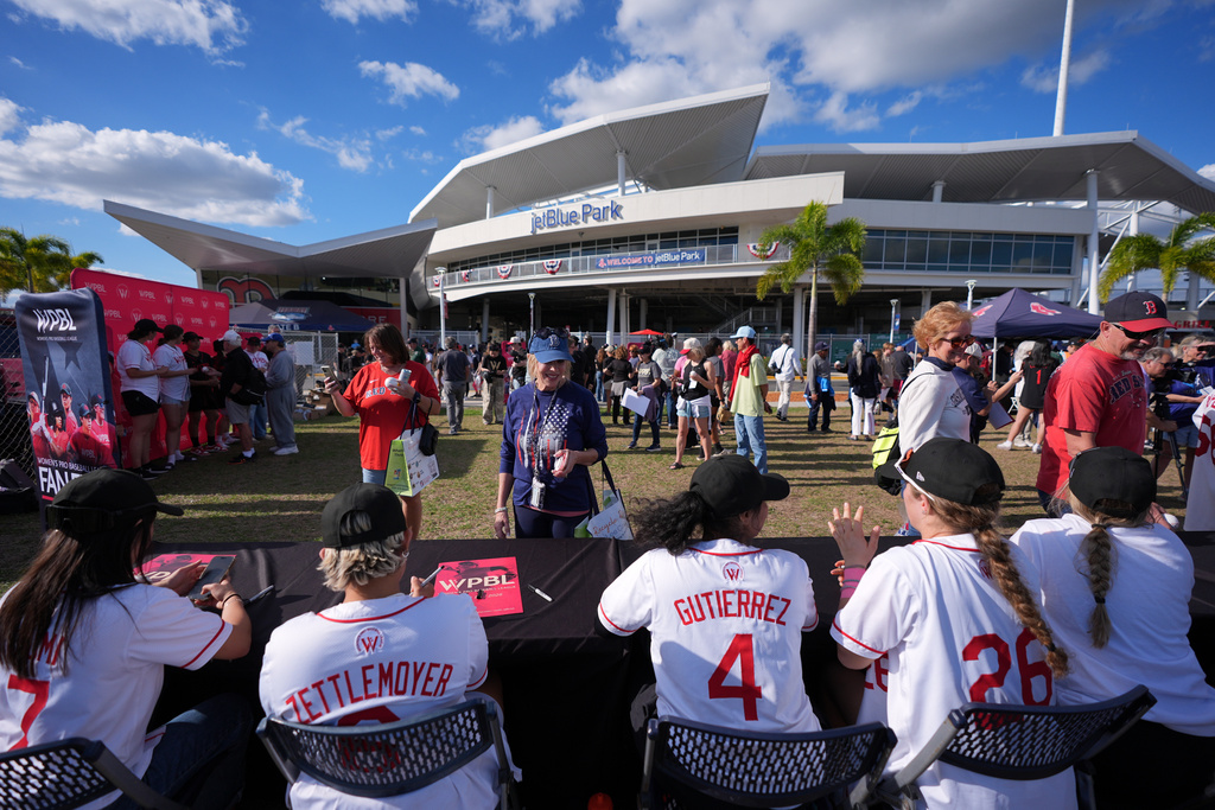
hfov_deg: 96.7
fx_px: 540
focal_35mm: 16
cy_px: 405
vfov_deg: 73.8
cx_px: 608
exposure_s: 1/6400
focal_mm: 16
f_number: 2.8
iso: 250
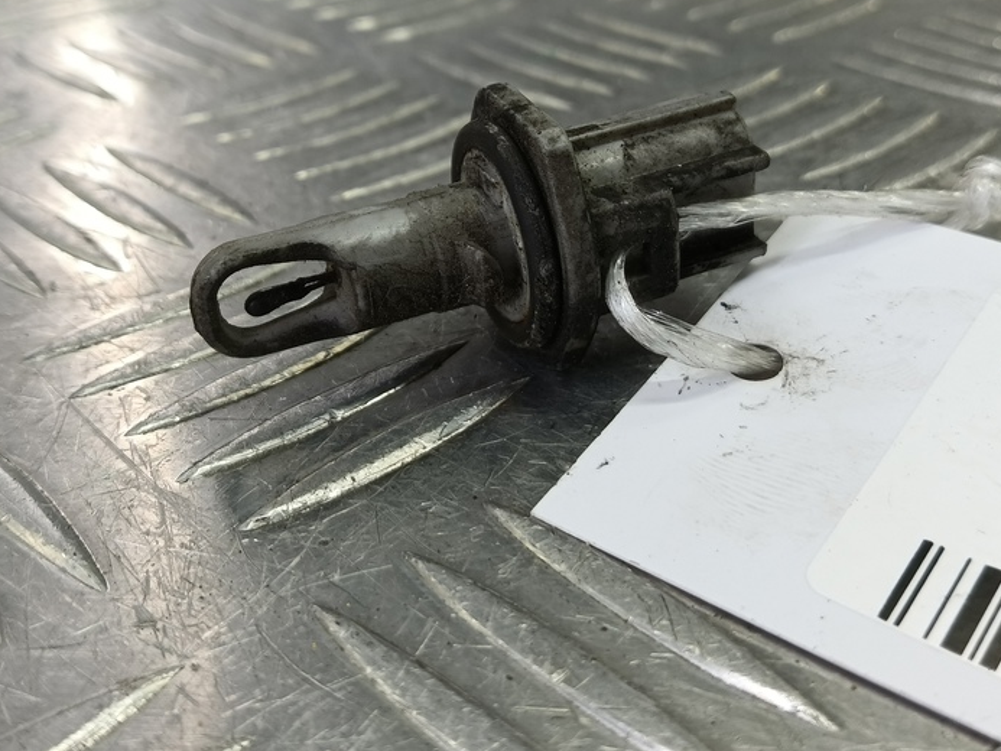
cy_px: 233
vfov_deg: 41.1
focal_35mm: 34
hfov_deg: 53.9
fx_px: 983
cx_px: 488
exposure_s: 1/50
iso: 111
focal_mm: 4.11
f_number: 1.6
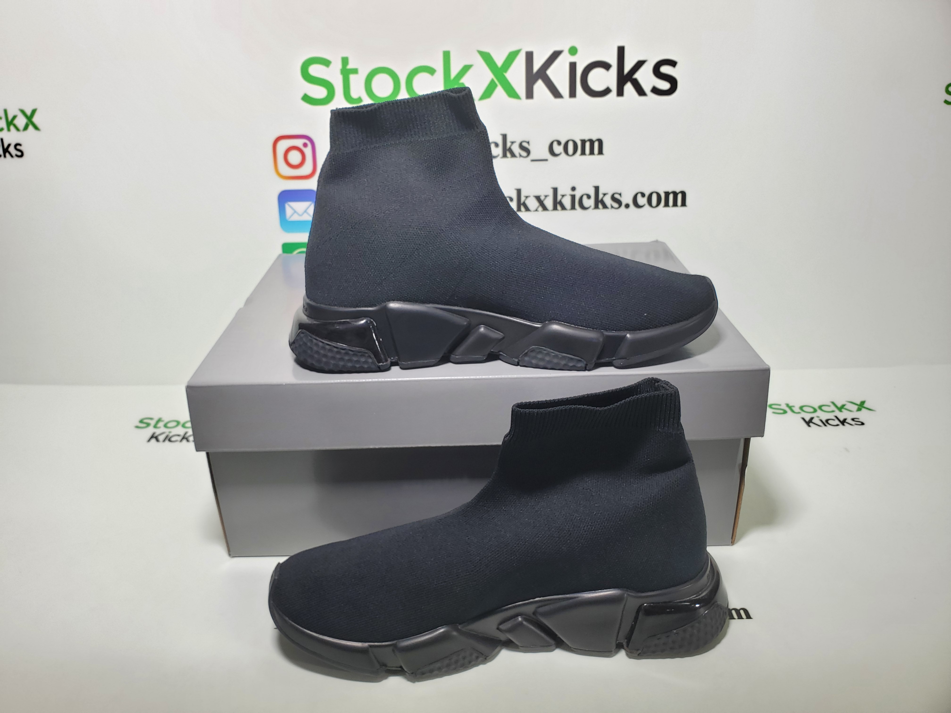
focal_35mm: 26
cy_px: 356
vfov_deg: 53.1
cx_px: 476
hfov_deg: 67.3
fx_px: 714
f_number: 2.4
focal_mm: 4.3
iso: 50
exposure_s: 1/129
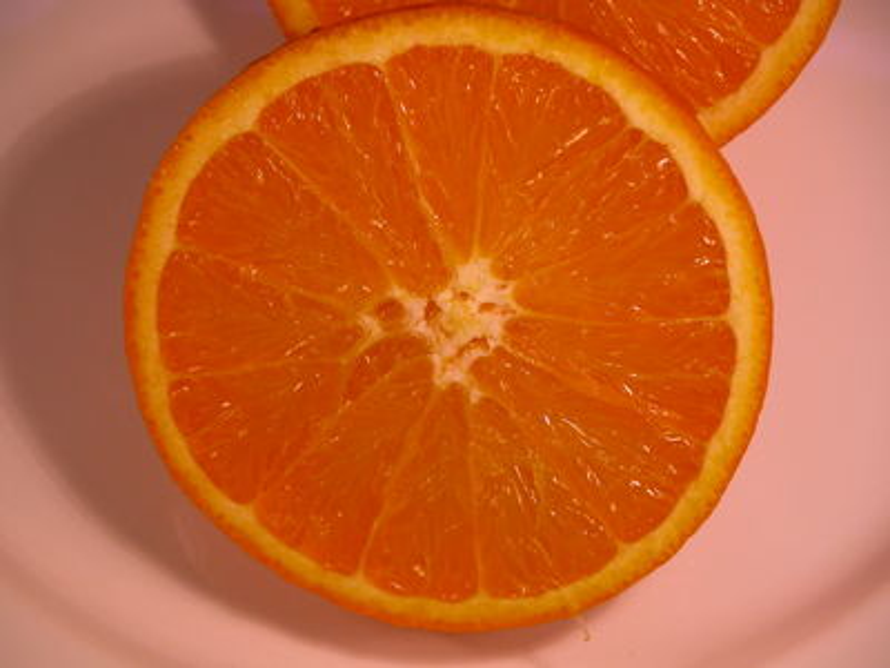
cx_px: 445
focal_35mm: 191
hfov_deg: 10.4
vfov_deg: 7.8
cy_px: 334
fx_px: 4911
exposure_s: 1/105
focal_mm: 48.5
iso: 100
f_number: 4
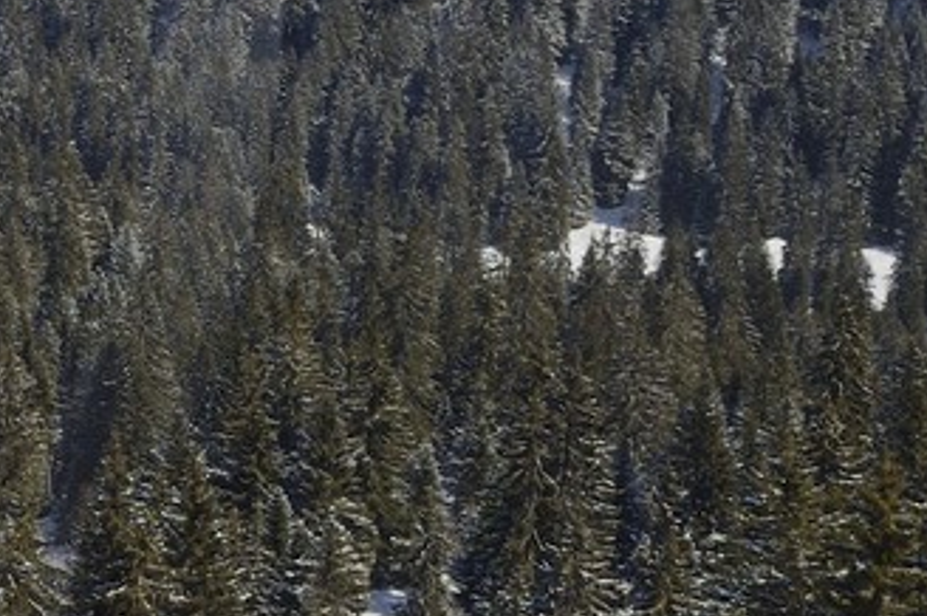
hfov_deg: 12.2
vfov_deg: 9.0
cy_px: -34
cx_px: -882
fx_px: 3884
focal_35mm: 151
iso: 200
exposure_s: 1/320
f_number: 14
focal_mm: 31
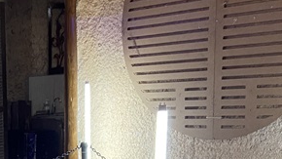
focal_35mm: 88
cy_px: 211
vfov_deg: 13.2
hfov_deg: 23.0
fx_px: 658
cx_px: -18
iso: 250
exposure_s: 1/60
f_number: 1.8
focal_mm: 4.25
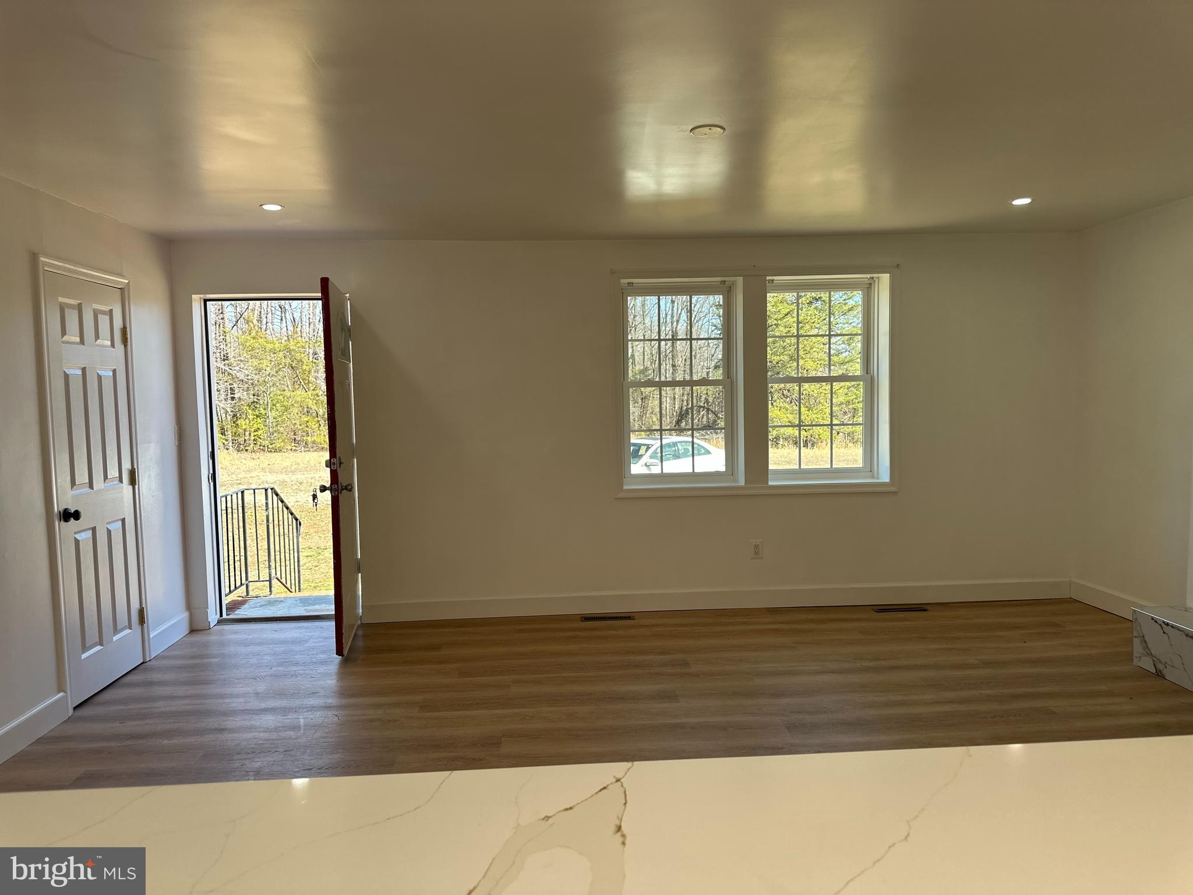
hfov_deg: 71.6
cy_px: 448
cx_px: 596
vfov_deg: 56.8
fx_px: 827
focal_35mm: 24
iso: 80
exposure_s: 1/343
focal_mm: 6.86
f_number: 1.78
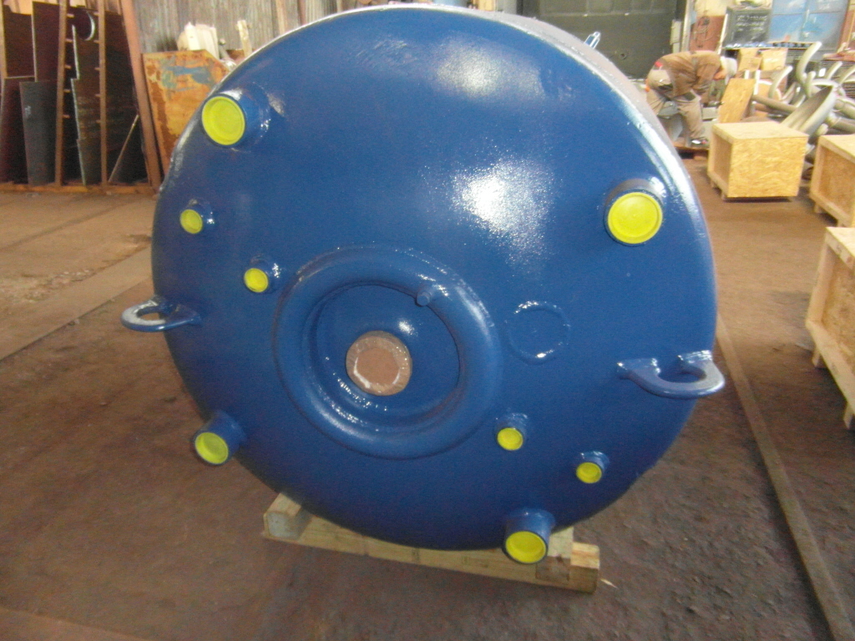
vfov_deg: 56.8
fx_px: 593
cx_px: 428
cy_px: 320
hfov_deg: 71.6
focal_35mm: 24
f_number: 3.2
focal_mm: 4
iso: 640
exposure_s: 1/30
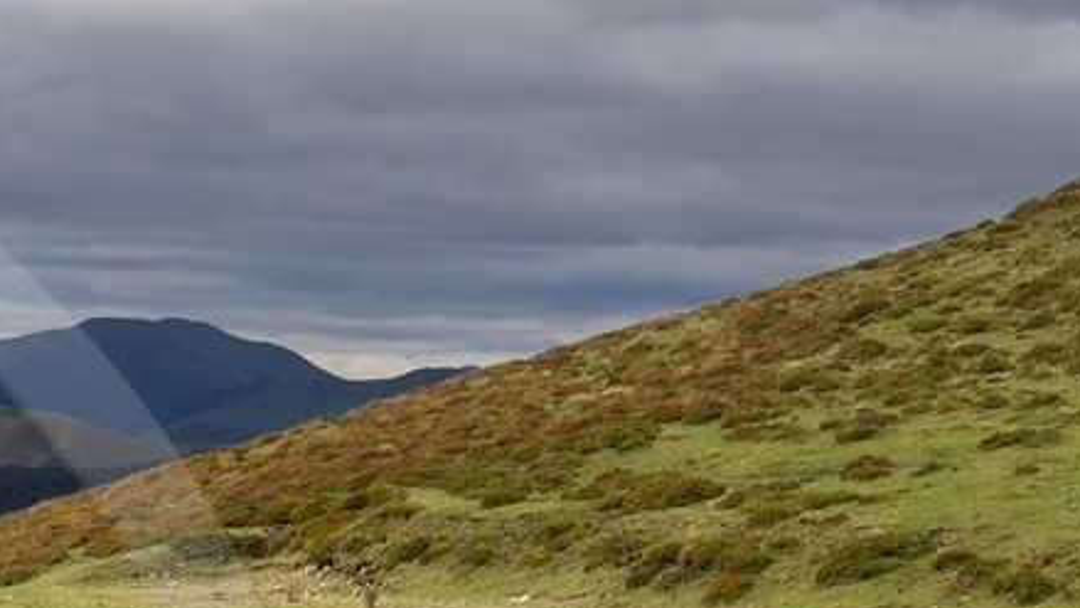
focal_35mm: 122
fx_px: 3494
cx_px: -677
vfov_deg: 9.6
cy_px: 1009
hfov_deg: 15.7
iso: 200
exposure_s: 1/200
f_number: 11
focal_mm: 32
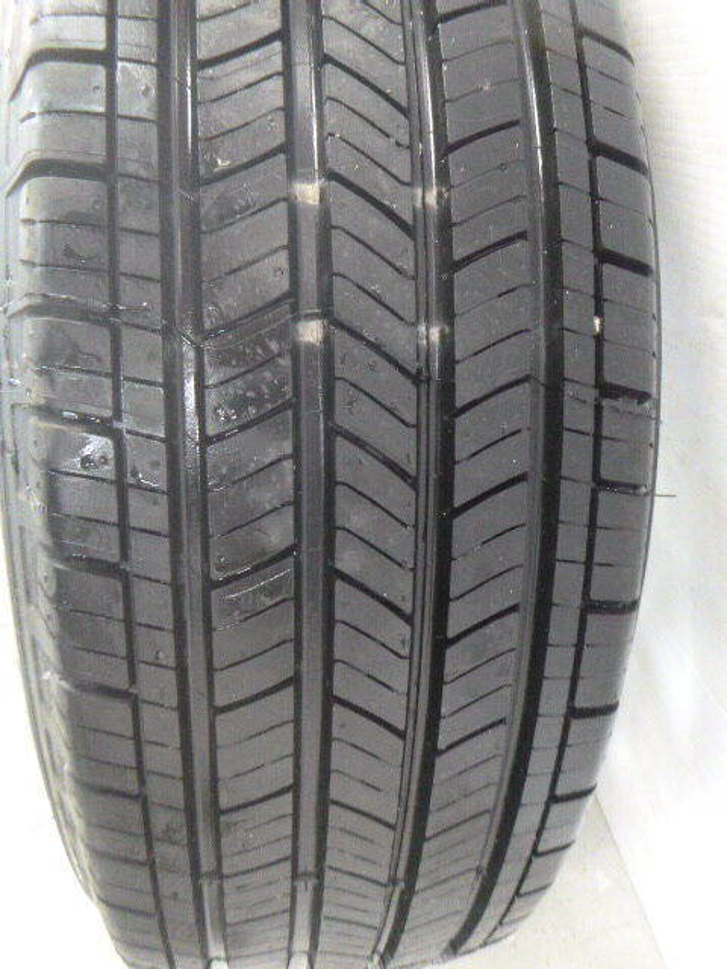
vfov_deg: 69.4
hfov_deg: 54.9
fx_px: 700
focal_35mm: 25
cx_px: 364
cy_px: 484
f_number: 3.9
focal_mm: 4.5
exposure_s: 1/15
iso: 1600
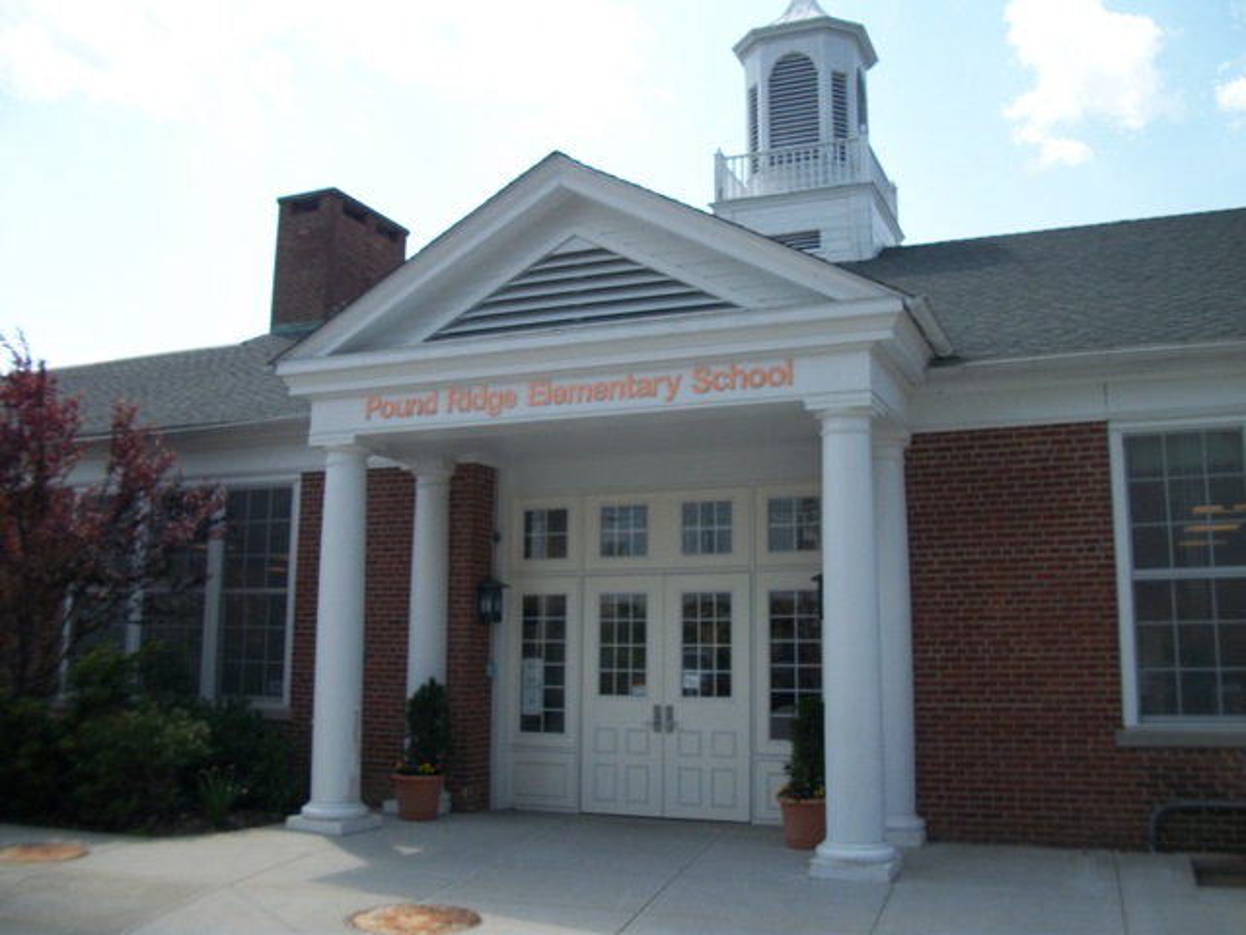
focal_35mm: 32
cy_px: 468
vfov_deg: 44.2
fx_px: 1152
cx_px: 623
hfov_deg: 56.8
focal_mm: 5.7
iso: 80
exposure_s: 1/125
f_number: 8.8
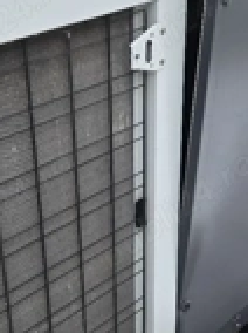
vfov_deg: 29.5
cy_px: 239
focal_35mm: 65
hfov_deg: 22.2
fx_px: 623
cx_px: 42
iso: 80
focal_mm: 5.4
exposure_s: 1/1429
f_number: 1.8
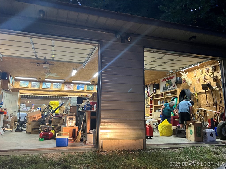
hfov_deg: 63.4
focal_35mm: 28
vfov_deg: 49.7
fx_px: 183
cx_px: 113
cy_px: 84
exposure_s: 1/40
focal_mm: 3.99
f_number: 1.8
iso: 320
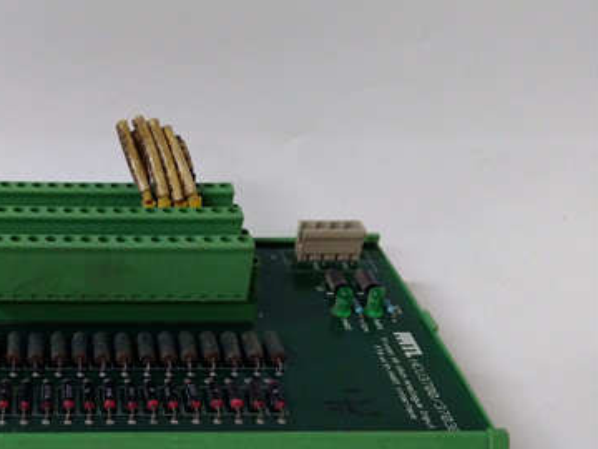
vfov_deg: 31.5
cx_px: 105
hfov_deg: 40.1
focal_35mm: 45
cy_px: 346
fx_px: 777
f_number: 2
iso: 432
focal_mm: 3.79
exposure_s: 1/33
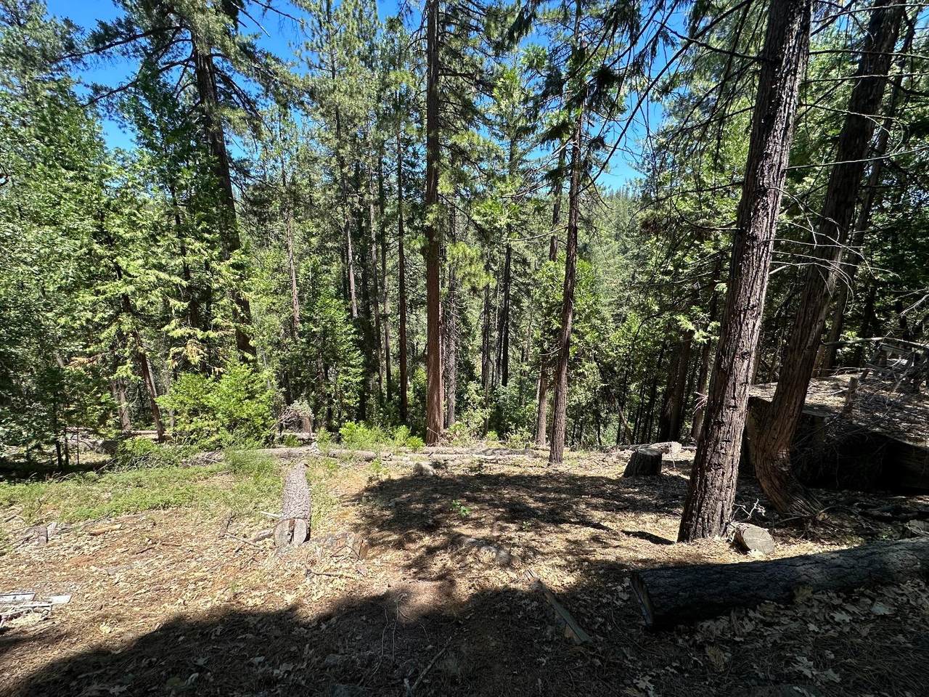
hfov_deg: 102.1
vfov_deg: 85.7
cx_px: 464
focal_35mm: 14
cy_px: 348
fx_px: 376
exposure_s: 1/454
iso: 40
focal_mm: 2.22
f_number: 2.2
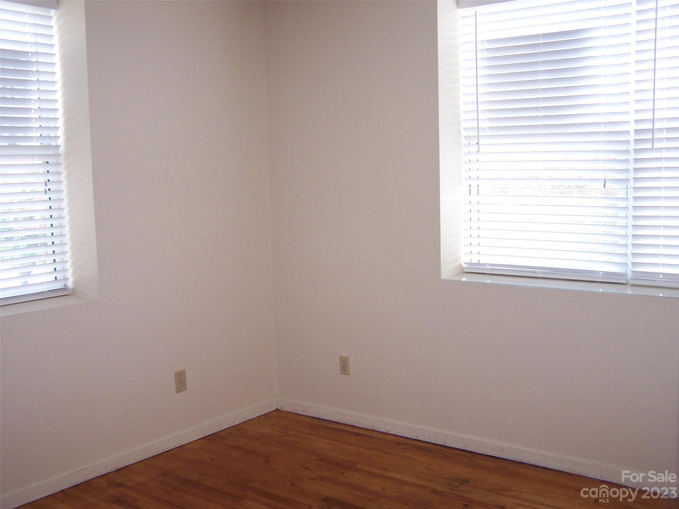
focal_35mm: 38
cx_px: 340
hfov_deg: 49.0
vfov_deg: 37.7
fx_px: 745
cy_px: 254
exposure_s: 1/60
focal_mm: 6.3
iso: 140
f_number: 2.8
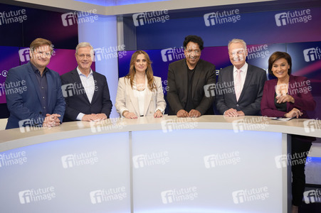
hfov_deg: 58.8
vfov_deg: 41.1
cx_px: 160
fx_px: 285
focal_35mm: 32
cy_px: 106
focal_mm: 32
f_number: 5
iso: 2000
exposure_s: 1/160
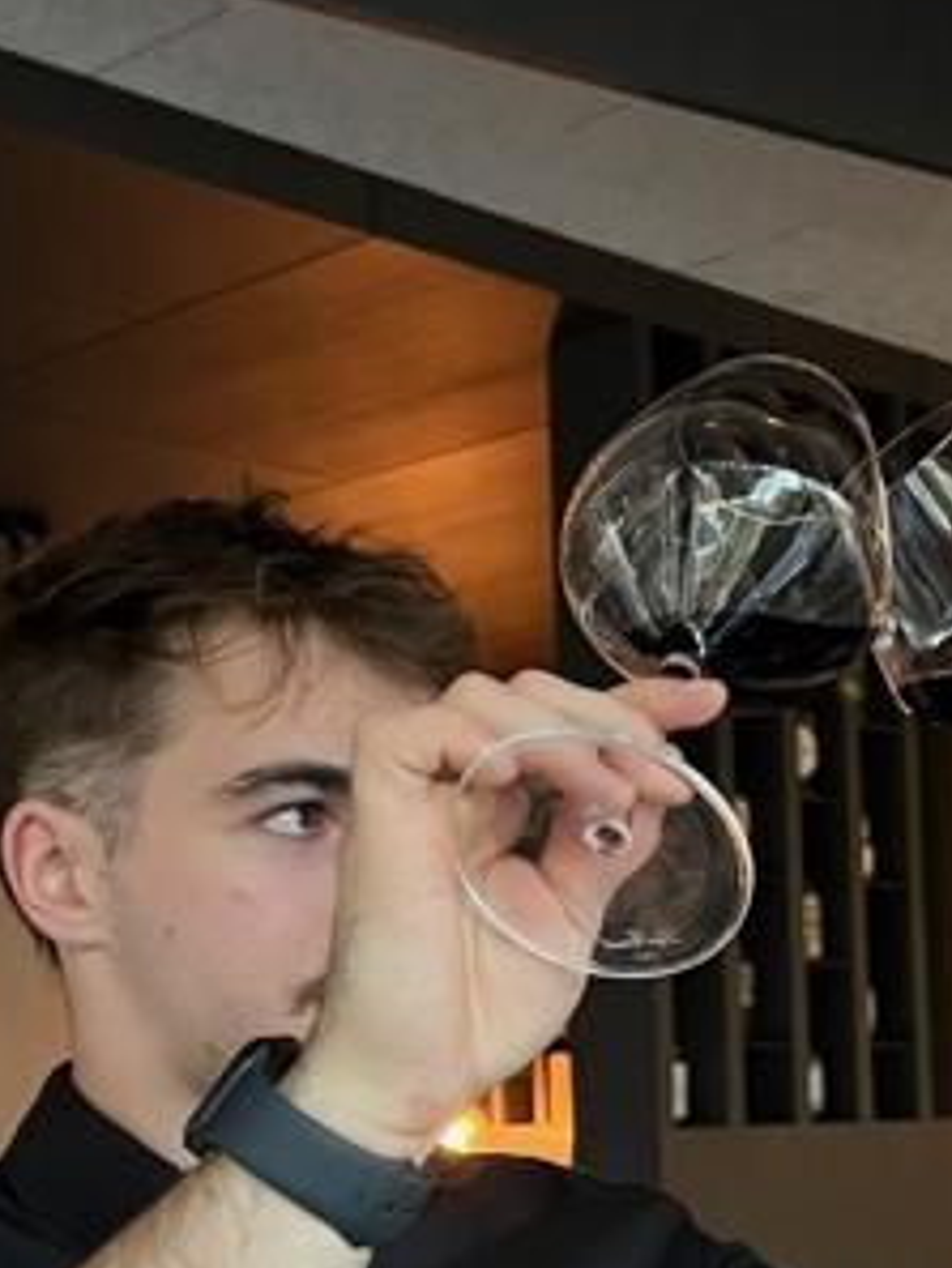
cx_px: 683
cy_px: 905
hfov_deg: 20.9
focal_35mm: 70
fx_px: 2565
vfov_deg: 27.5
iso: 400
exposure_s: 1/60
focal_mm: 5.7
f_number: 1.5
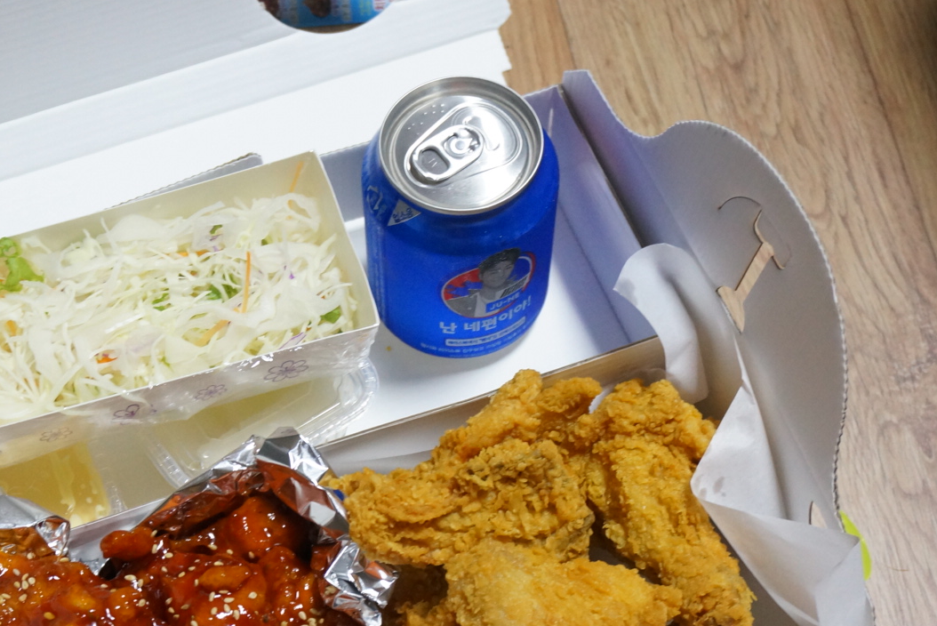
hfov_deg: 29.0
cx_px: 284
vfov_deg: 19.6
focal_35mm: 69
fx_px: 1797
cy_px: 472
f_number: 5
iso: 1600
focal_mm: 30
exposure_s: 1/60
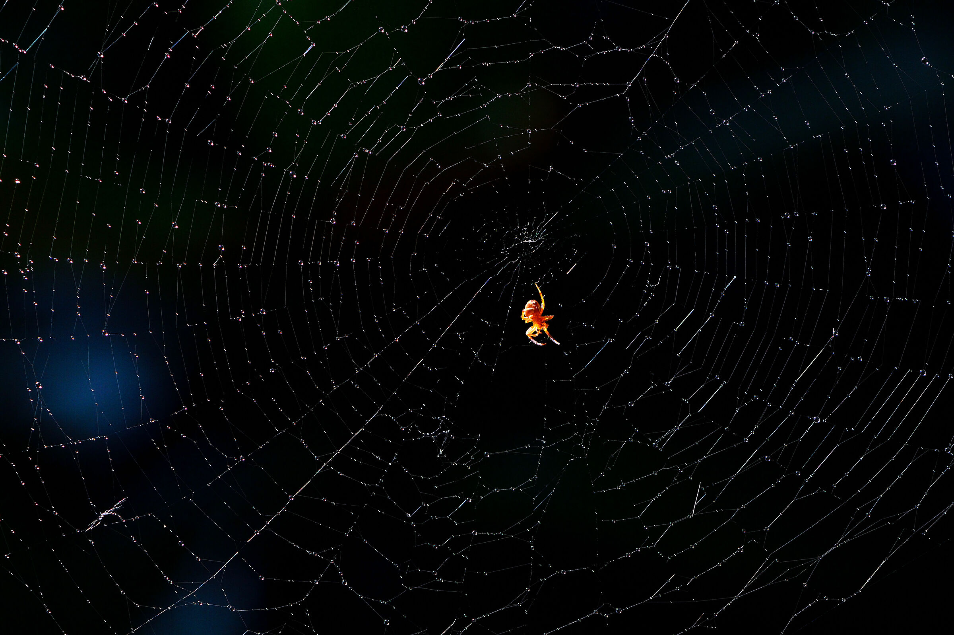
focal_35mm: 128
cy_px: 318
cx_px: 477
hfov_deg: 16.1
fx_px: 3376
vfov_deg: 10.7
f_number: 8
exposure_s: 1/400
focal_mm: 85
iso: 200
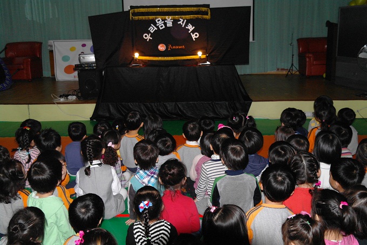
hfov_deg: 47.4
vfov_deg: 32.6
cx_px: 184
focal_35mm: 41
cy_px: 122
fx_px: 418
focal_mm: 27
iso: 800
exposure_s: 1/40
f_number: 4.3
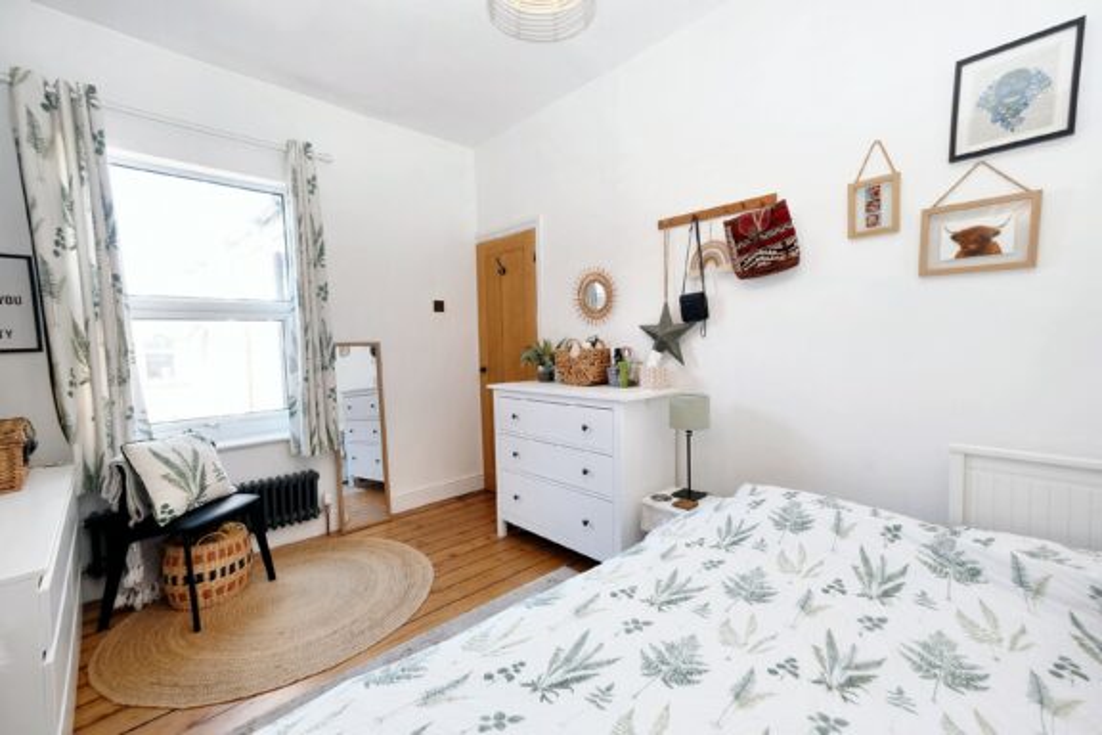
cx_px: 551
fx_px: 459
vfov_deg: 77.3
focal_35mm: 15
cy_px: 368
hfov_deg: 100.4
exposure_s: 1/60
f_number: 4
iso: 400
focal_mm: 10
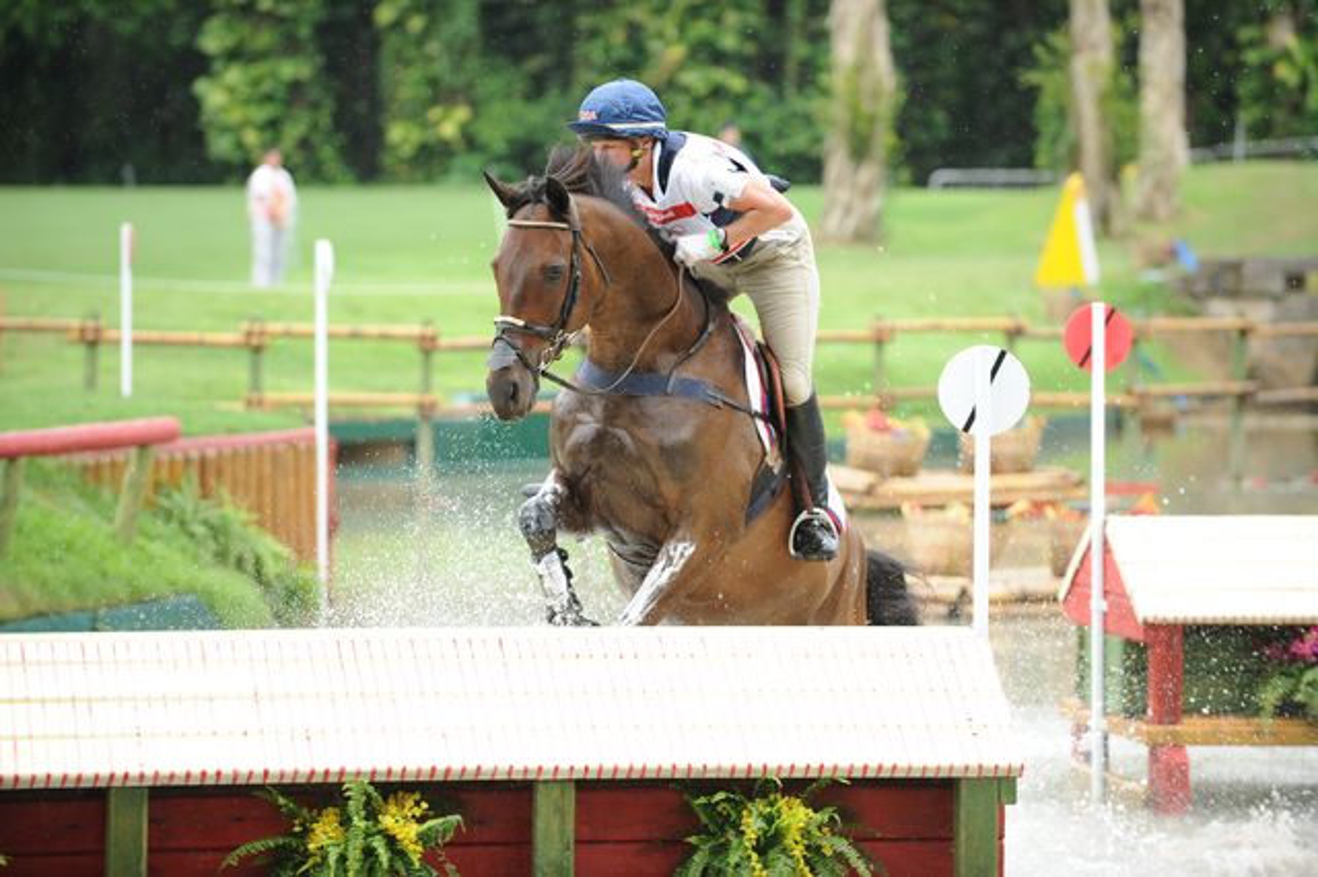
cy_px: 438
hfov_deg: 12.8
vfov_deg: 8.6
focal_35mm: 160
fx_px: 5855
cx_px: 659
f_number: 3.5
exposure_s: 1/640
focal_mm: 160
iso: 500
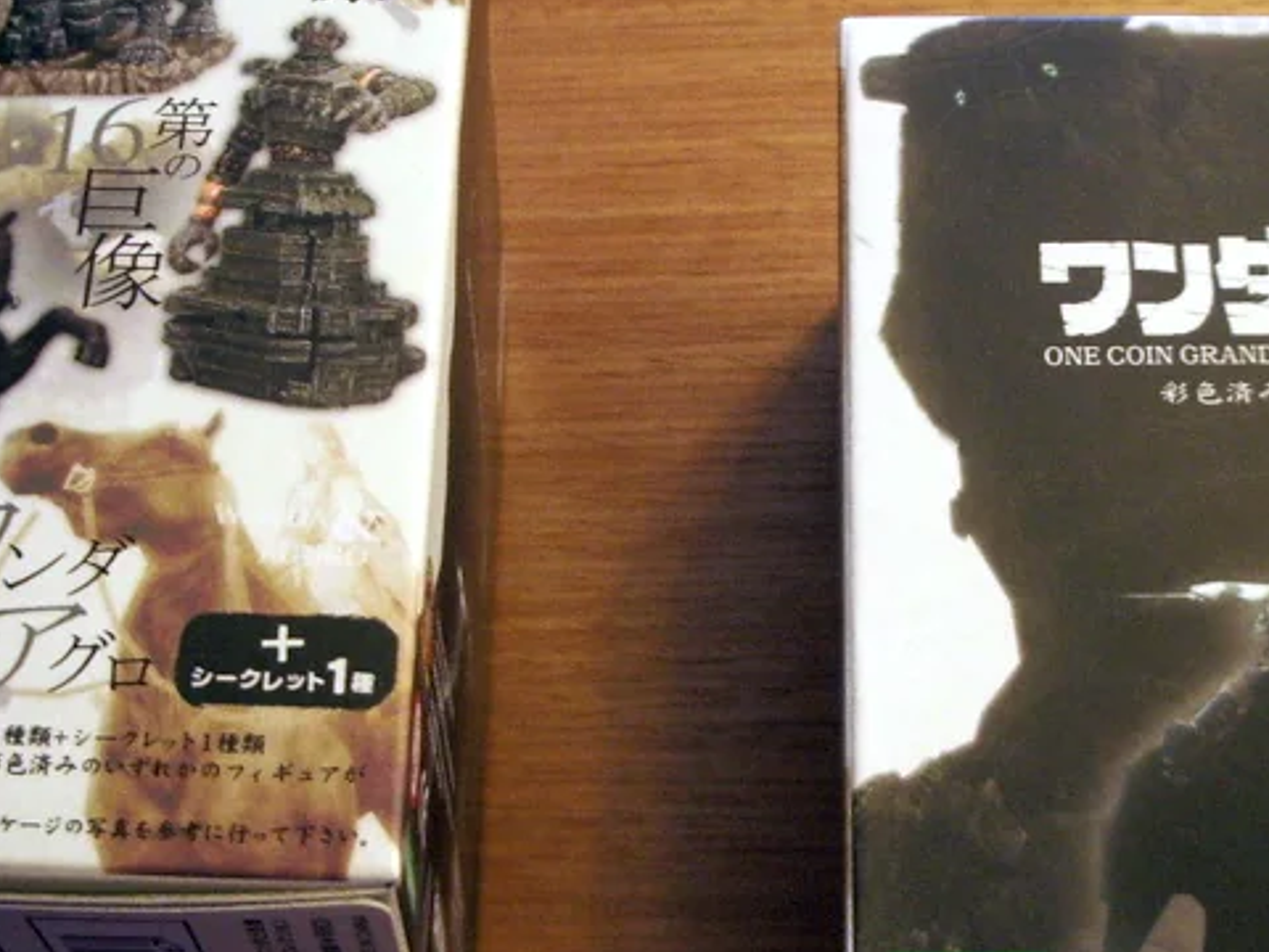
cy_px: 513
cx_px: 793
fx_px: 2566
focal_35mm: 70
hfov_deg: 27.7
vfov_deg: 21.0
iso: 200
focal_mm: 5.8
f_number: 2.6
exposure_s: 1/15
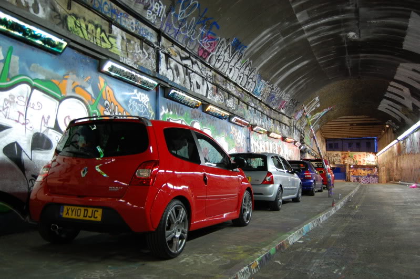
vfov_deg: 43.5
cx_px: 210
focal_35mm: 30
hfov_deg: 62.0
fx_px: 350
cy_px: 140
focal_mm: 20
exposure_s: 1/13
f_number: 3.8
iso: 800
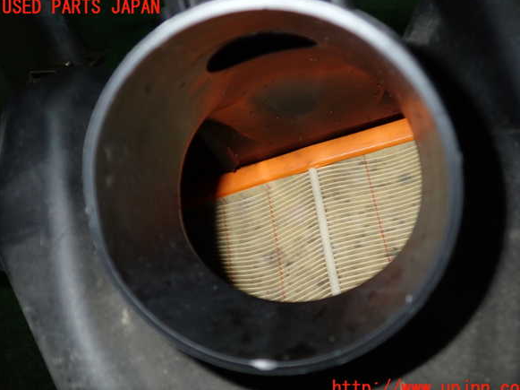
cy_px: 198
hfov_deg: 58.4
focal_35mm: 31
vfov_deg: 45.4
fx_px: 465
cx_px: 266
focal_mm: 5.4
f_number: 6.3
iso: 200
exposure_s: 1/30
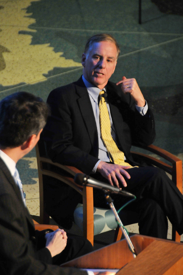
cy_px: 138
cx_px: 92
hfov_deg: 4.6
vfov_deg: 6.8
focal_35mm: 301
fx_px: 2295
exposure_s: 1/25
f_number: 5.6
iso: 1250
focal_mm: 200
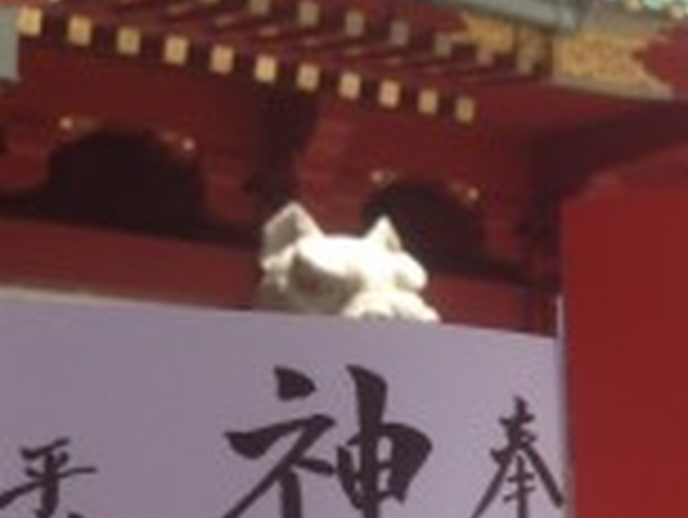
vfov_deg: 16.8
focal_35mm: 86
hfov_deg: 21.6
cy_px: 536
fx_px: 1711
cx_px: 755
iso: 50
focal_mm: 4.12
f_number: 2.4
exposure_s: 1/797
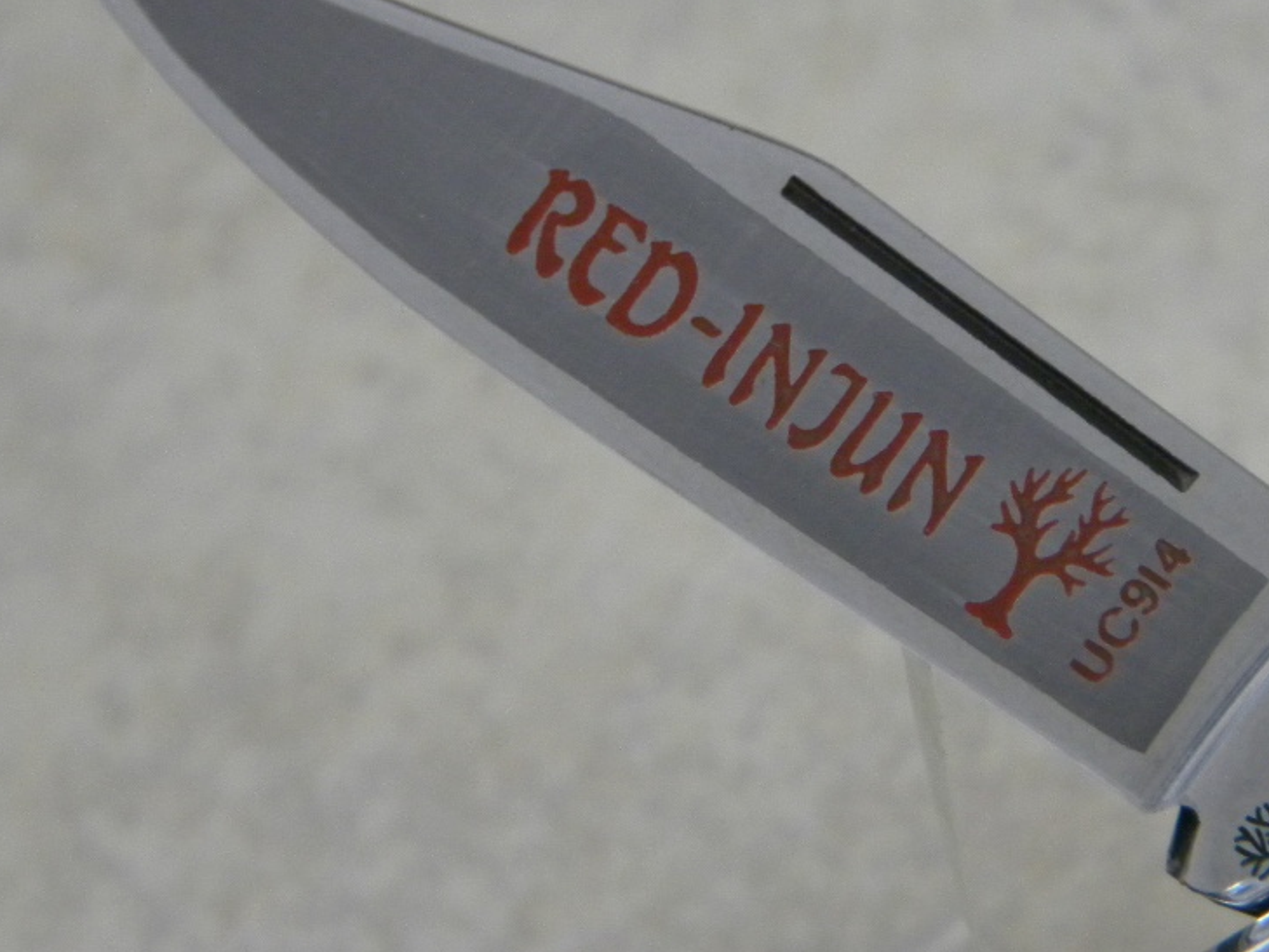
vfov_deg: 7.3
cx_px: 818
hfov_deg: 9.7
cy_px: 400
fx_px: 7443
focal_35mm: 203
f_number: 5
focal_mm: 26.8
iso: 400
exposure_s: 1/30.5
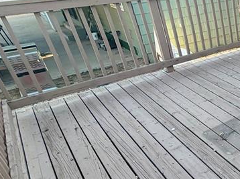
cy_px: 109
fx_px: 277
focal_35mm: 40
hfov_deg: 35.8
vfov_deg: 35.8
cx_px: 293
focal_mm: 2.22
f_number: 2.2
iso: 64
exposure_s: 1/121
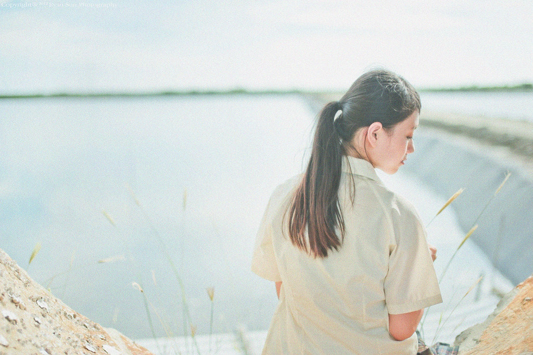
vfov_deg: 26.9
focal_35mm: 50
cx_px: 266
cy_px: 178
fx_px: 740
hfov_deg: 39.6
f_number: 1.6
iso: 100
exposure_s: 1/8000
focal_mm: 50
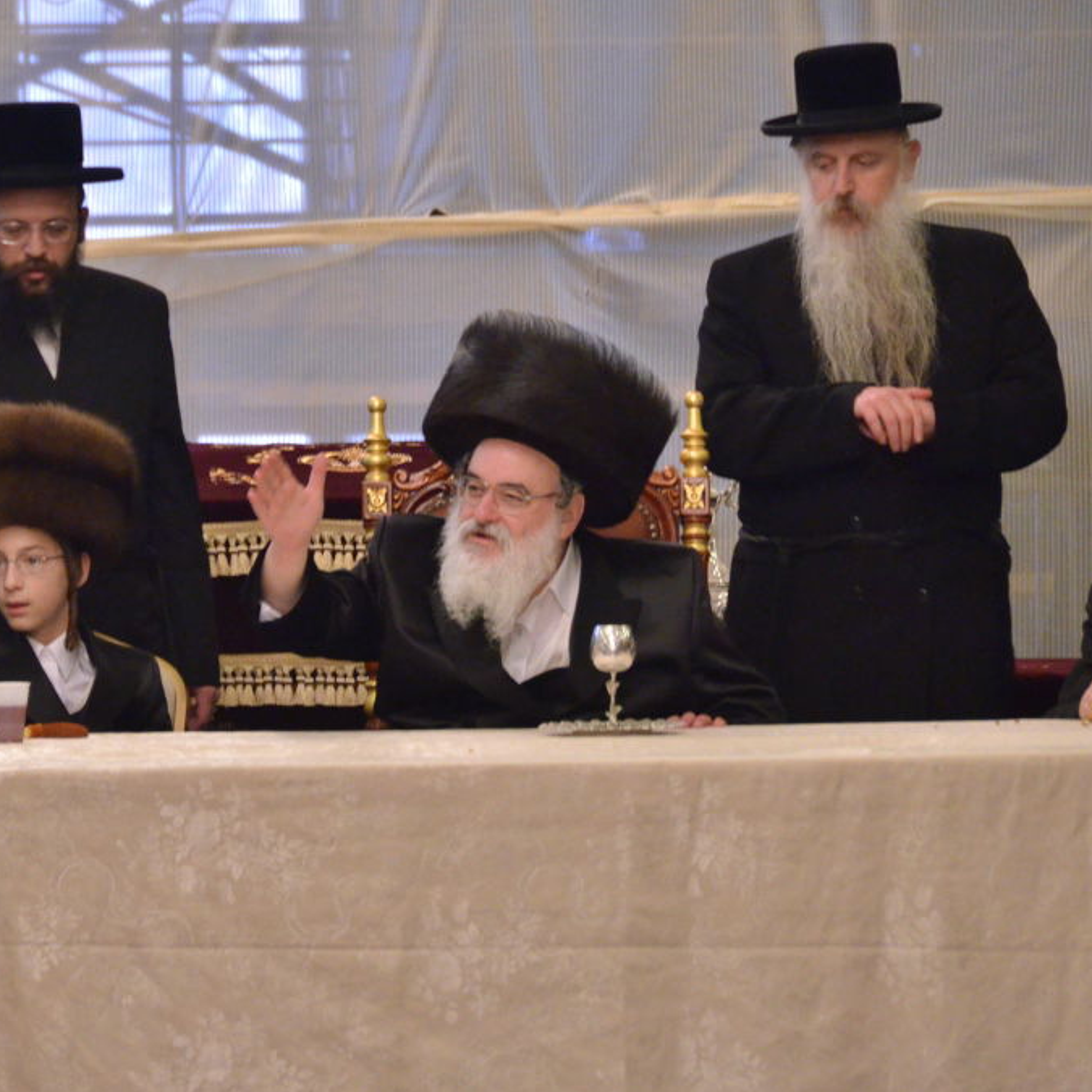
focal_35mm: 386
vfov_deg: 4.5
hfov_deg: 4.5
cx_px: 432
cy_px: 547
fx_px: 13776
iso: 2500
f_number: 5.6
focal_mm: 200
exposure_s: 1/80
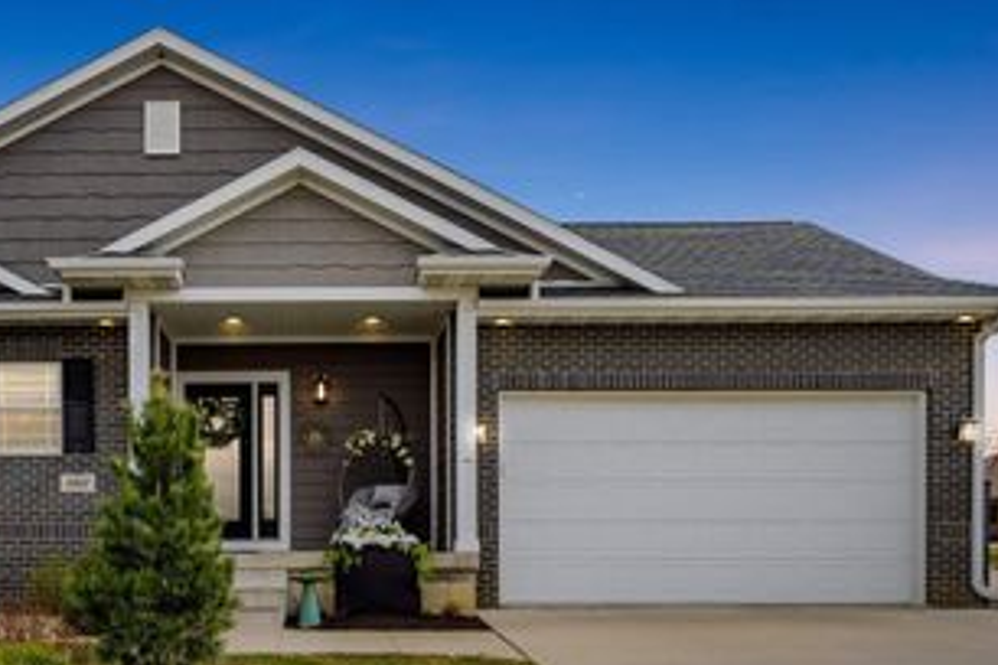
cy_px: 383
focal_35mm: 36
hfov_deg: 51.7
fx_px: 998
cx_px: 303
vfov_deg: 36.8
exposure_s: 1/1000
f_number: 8
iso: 500
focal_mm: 22
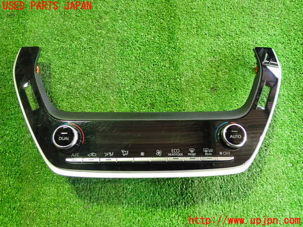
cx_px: 152
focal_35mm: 30
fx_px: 263
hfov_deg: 60.0
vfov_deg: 46.8
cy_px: 114
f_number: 2.3
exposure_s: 1/30
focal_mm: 5.4
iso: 640
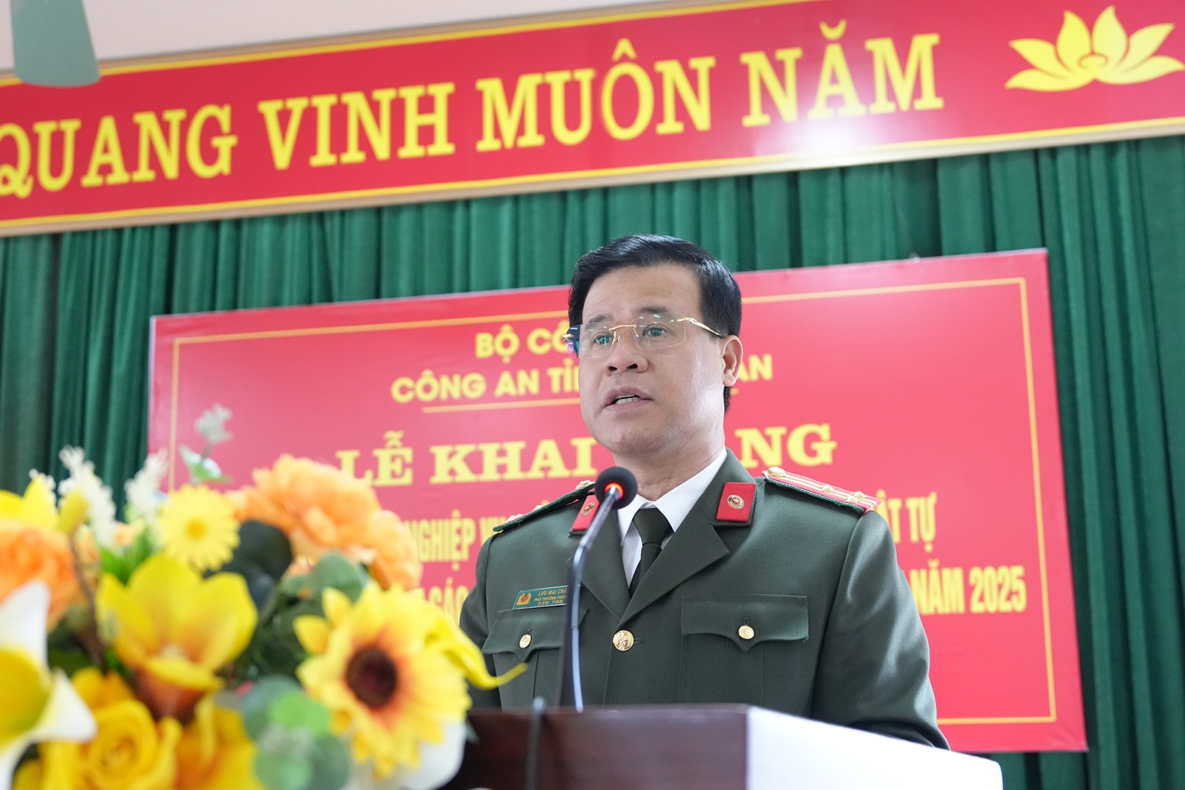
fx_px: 1613
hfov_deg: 40.3
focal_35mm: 49
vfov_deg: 27.5
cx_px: 592
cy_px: 395
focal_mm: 33
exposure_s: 1/125
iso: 3200
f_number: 2.8
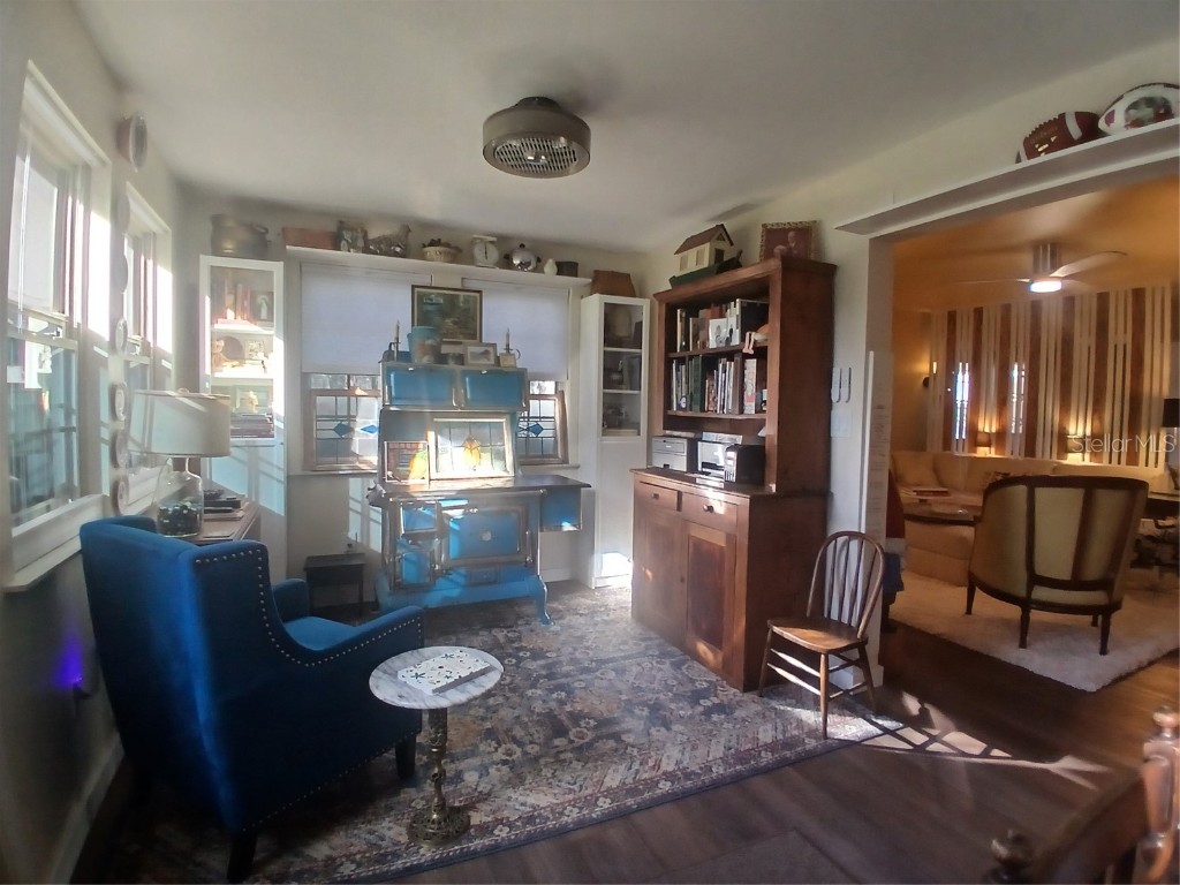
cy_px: 442
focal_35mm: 17
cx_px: 590
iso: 125
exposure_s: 1/60
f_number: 2.2
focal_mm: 1.4
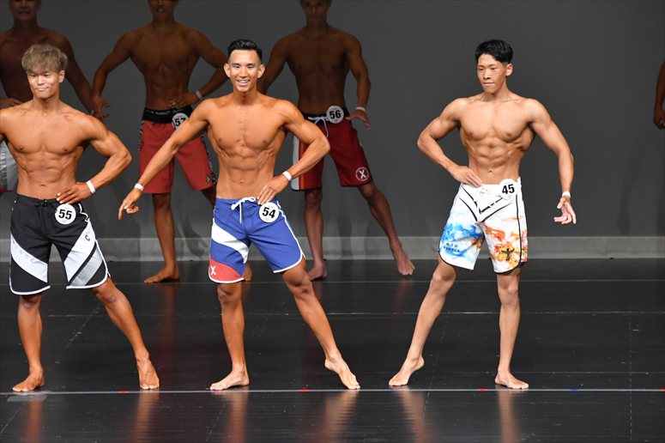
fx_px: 5539
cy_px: 222
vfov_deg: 4.6
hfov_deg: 6.9
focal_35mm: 300
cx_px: 332
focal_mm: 200
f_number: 5.6
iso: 4000
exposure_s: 1/400
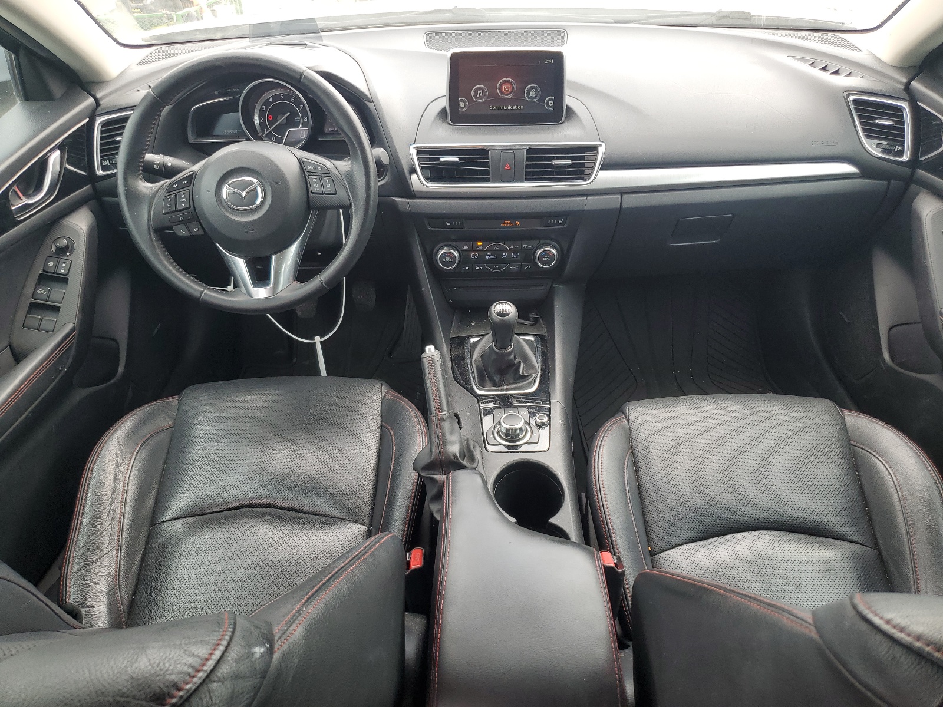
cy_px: 354
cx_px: 472
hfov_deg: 67.3
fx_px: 708
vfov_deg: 53.1
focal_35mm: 26
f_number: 1.5
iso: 50
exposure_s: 1/244
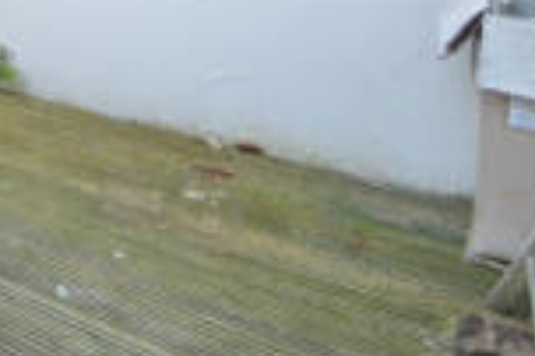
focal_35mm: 47
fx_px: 698
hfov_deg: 33.3
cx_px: -123
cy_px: -143
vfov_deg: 24.0
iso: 250
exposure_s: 1/90
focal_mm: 10
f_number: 4.8
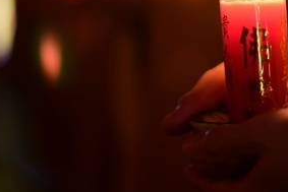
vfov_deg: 11.8
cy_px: 3
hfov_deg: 17.8
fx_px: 920
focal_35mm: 115
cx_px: 155
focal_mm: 50
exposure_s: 1/50
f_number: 1.8
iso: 1000
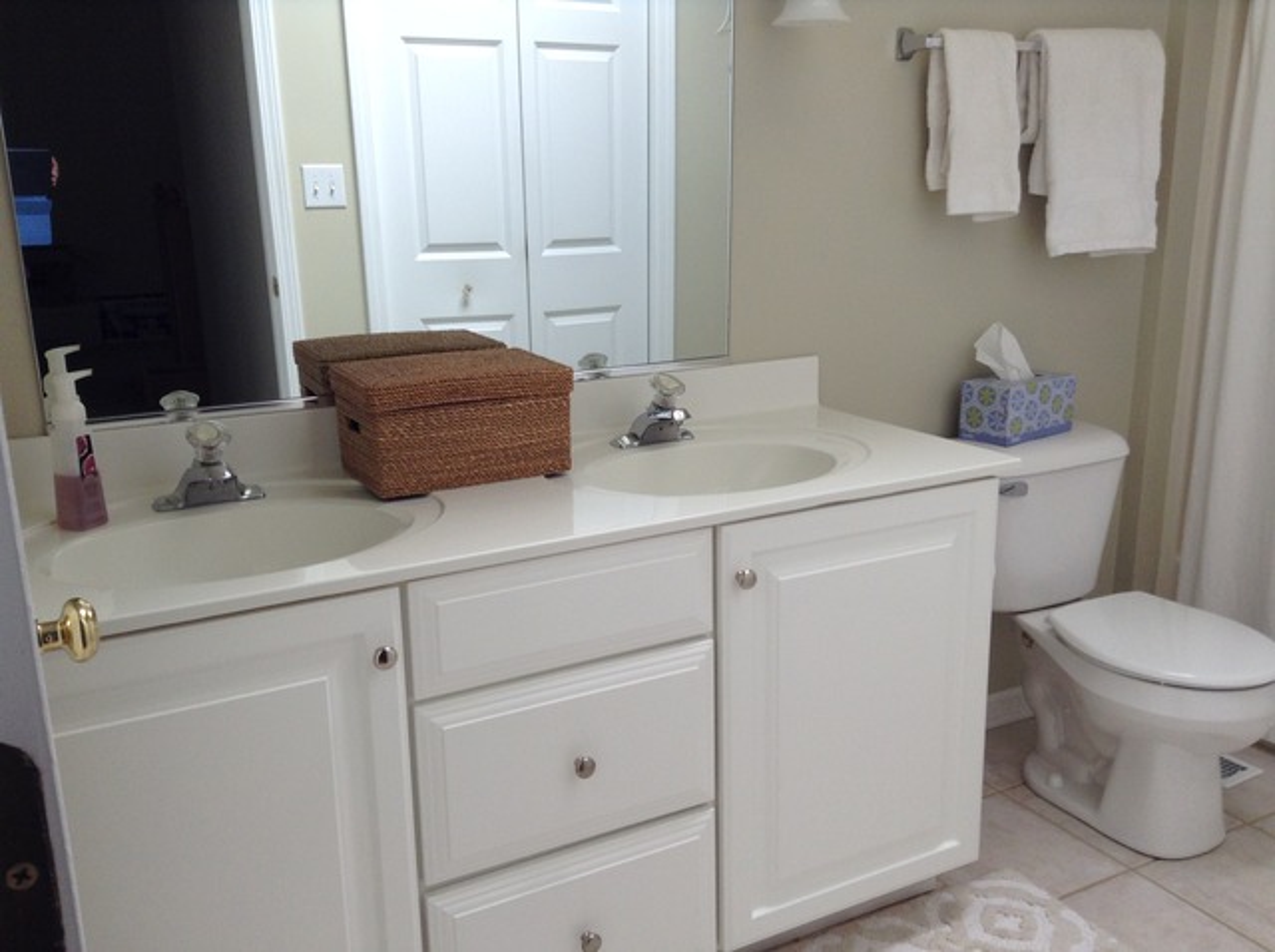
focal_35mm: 33
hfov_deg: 55.4
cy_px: 476
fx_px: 1214
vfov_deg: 42.8
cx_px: 638
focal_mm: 3.3
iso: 32
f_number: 2.4
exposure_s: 1/120
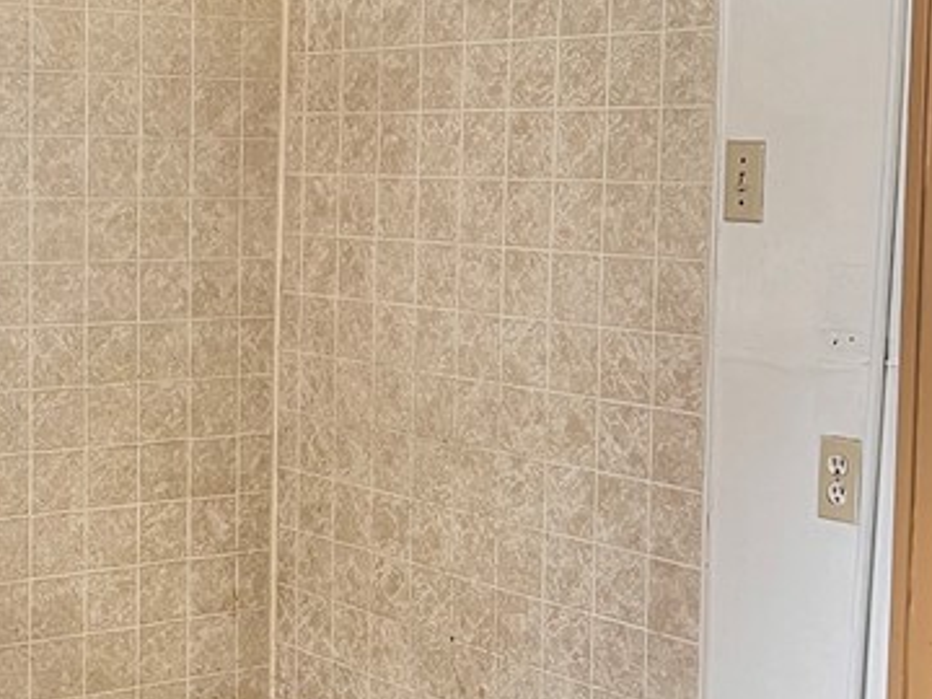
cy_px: 269
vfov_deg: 19.9
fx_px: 1992
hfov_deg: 26.0
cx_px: 225
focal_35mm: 74
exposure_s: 1/60
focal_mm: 5.1
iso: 160
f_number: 1.6
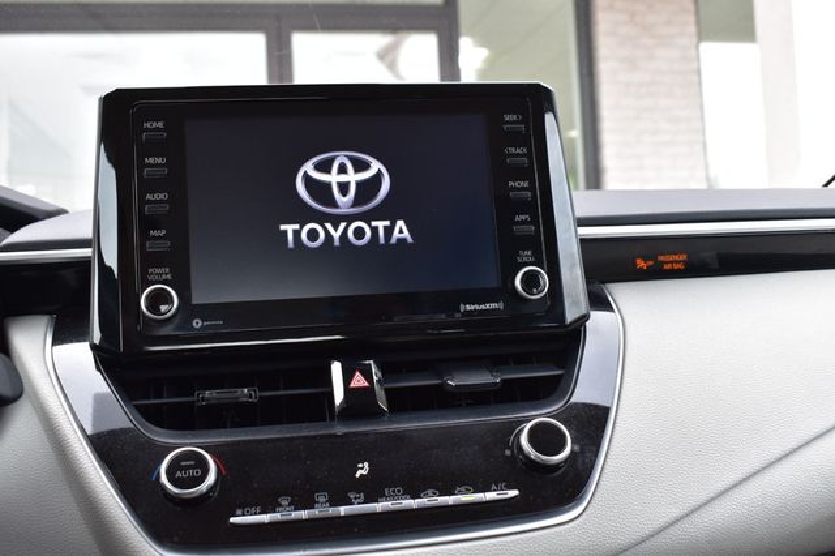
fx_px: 904
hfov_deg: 49.6
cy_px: 278
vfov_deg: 34.2
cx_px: 418
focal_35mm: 39
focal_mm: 26
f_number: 7.1
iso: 400
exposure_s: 1/30
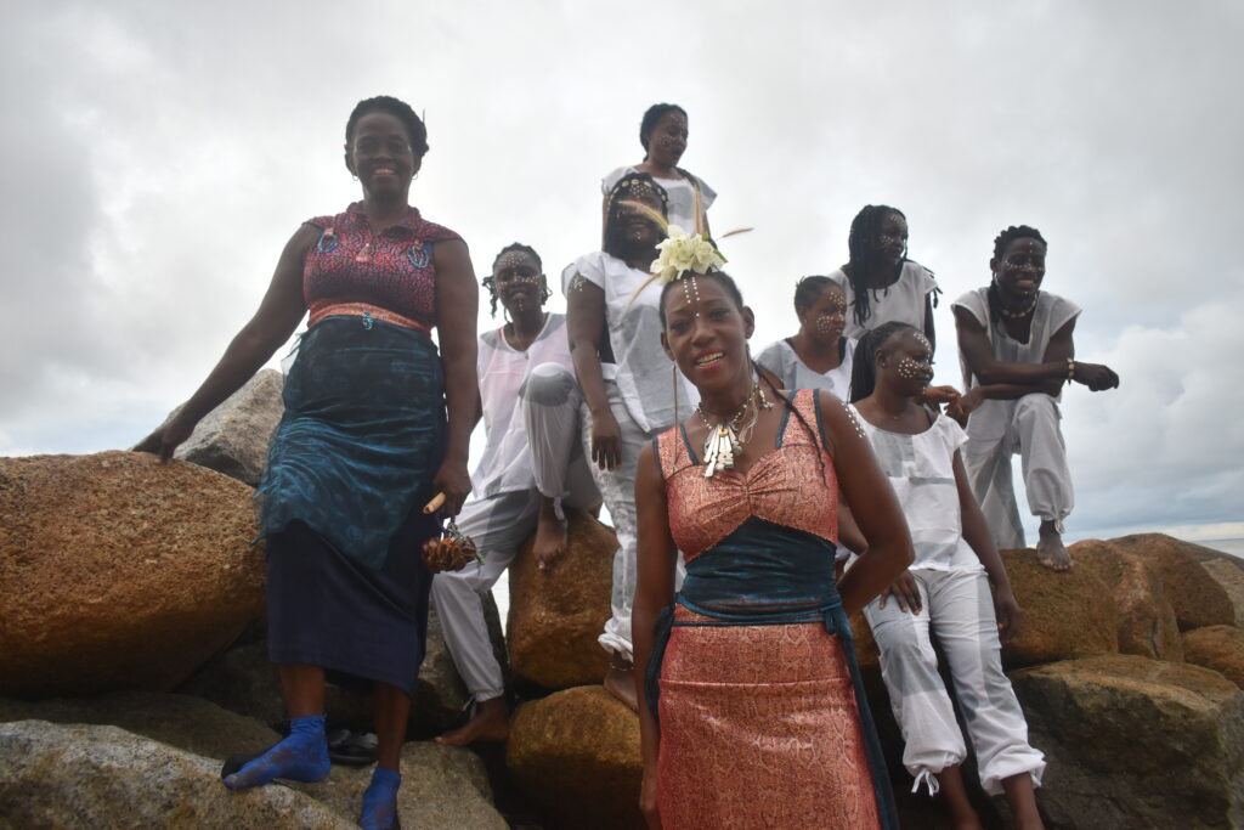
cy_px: 415
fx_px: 933
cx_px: 622
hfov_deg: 67.4
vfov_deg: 47.9
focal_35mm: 27
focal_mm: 18
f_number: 3.5
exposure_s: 1/250
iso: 720
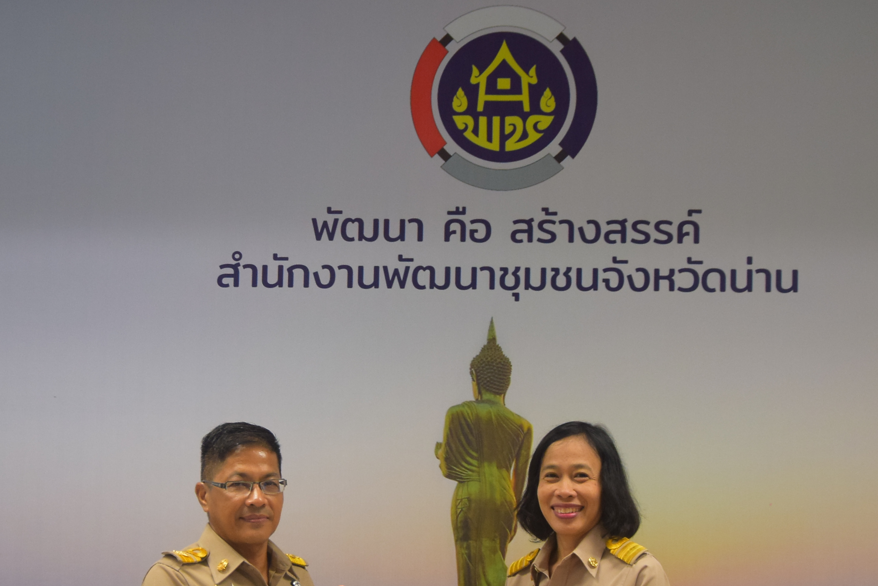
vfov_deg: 13.7
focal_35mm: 100
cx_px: 306
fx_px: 2439
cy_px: 387
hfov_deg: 20.3
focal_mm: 42
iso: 1000
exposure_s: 1/60
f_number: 4.8
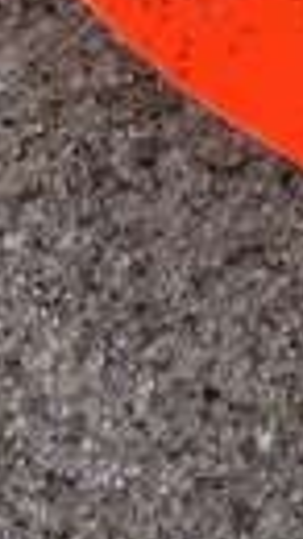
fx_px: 2660
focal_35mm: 186
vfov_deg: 10.5
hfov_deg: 6.0
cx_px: 926
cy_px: -597
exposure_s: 1/1399
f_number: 2.2
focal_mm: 4.15
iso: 25
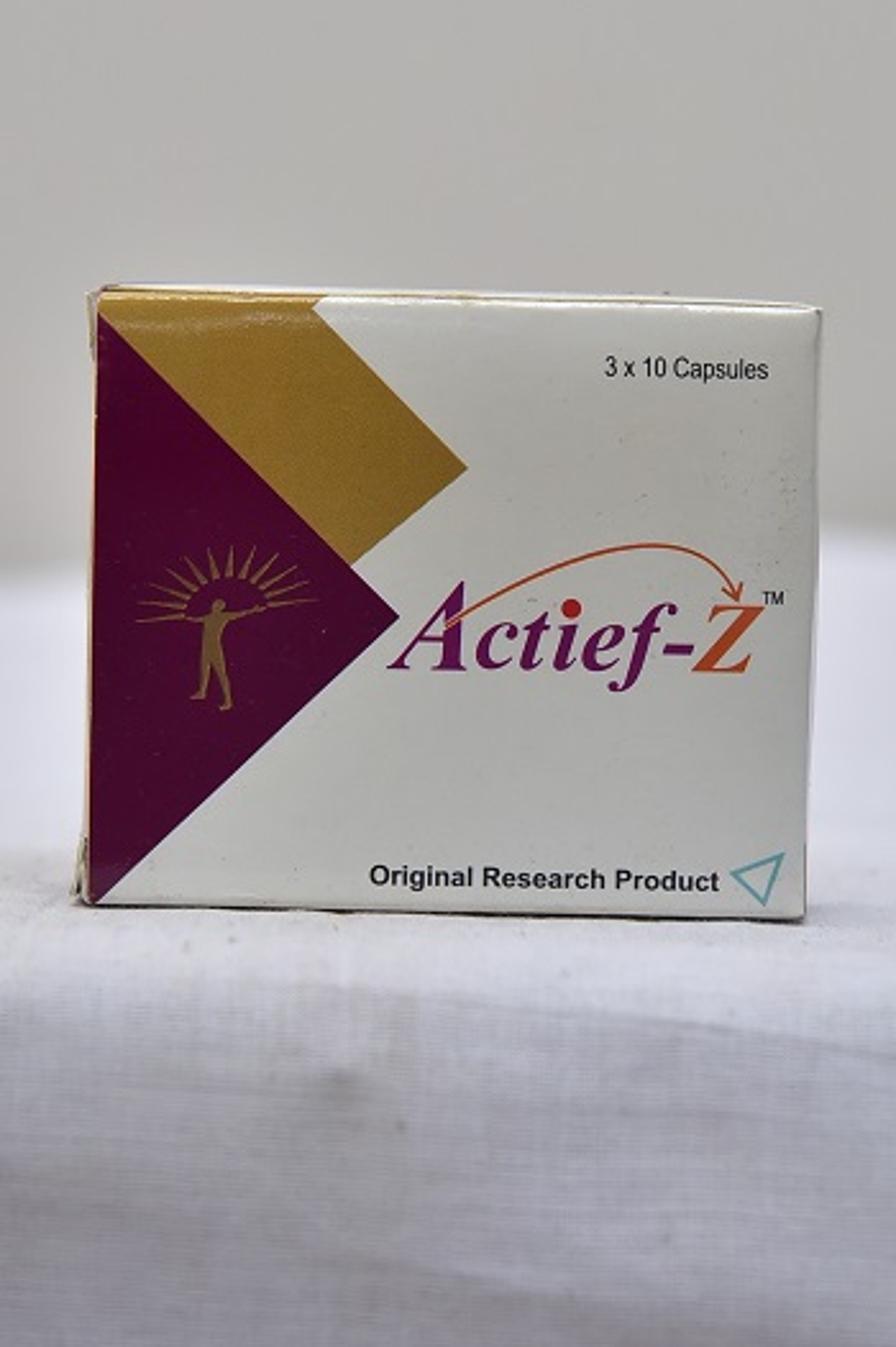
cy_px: 674
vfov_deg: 18.3
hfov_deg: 12.2
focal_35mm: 112
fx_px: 4187
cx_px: 448
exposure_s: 1/125
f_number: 4.5
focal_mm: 112
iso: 1600
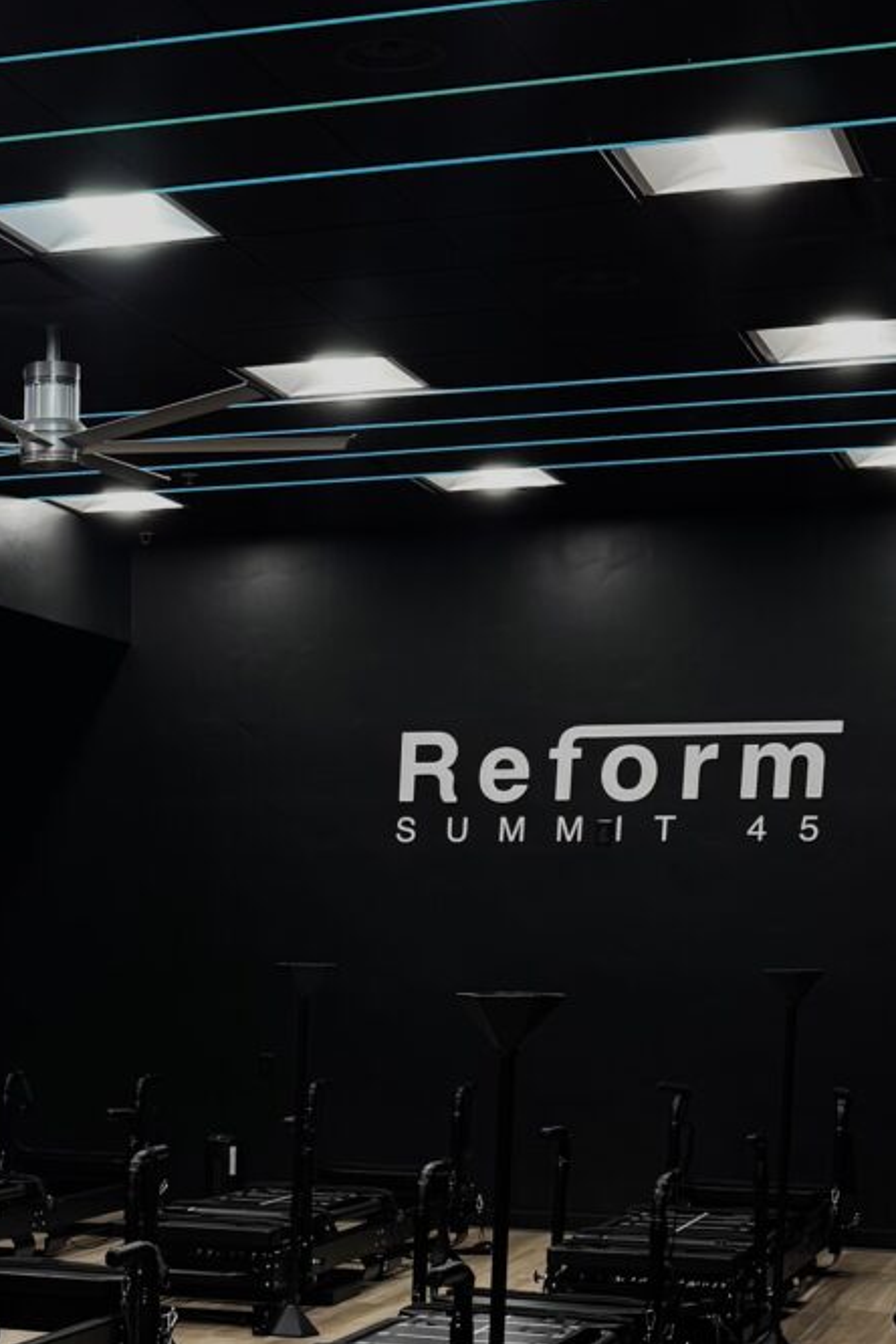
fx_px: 2688
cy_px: 1316
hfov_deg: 18.5
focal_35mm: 72
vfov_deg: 26.7
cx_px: 10
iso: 125
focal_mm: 6.76
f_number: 1.78
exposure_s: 1/60
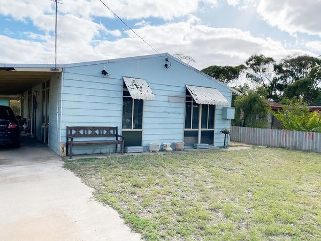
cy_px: 120
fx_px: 241
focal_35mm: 26
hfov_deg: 67.3
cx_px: 160
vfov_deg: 53.1
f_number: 1.6
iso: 32
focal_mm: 4.2
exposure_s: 1/3861
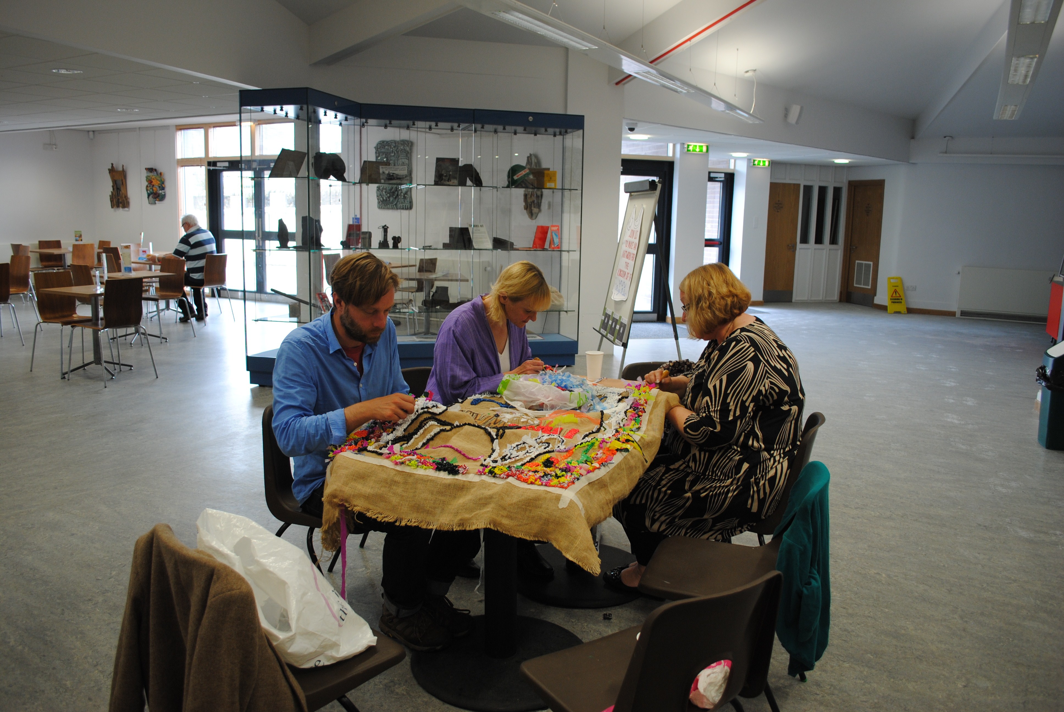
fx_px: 799
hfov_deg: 67.3
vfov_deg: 48.0
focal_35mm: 27
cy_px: 356
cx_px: 532
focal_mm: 18
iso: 200
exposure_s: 1/50
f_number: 3.5
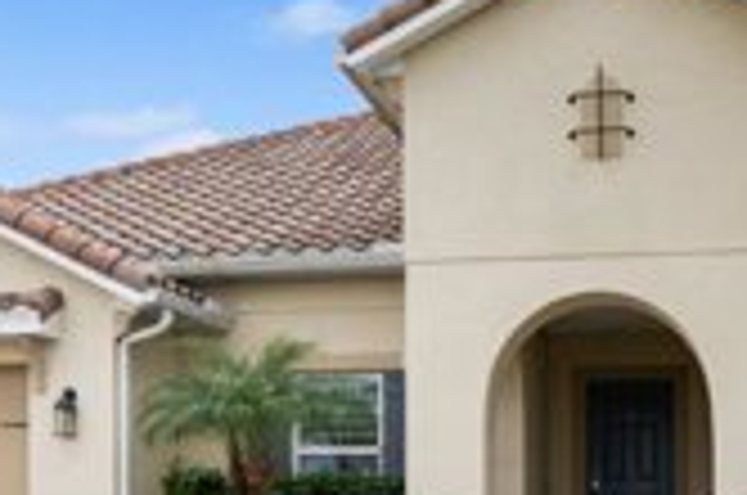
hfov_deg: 34.5
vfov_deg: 23.3
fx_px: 1201
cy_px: 252
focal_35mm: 58
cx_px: 441
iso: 400
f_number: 7.1
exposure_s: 1/400
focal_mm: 16
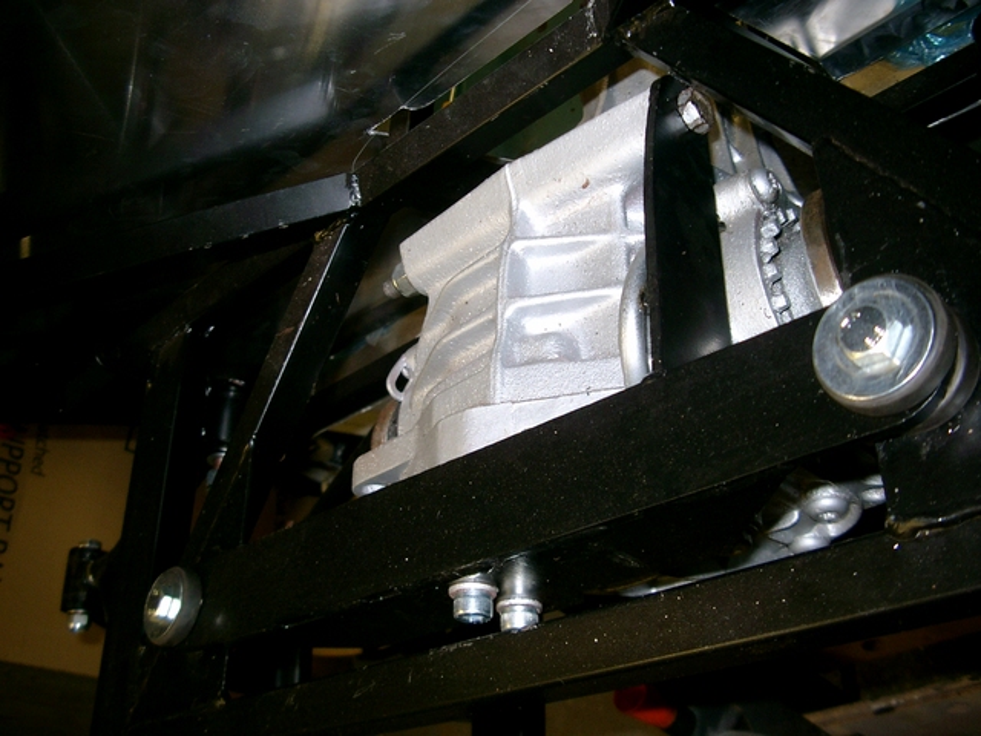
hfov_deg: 50.1
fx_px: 1049
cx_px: 490
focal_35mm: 37
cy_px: 368
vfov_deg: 38.7
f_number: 2.6
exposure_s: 1/60
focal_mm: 7.6
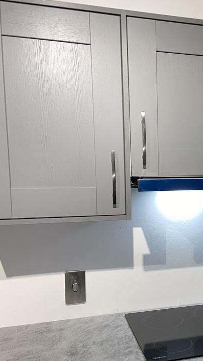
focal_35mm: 42
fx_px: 402
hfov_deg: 27.1
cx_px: 190
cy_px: 219
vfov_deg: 48.0
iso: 50
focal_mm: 4.25
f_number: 1.8
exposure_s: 1/20
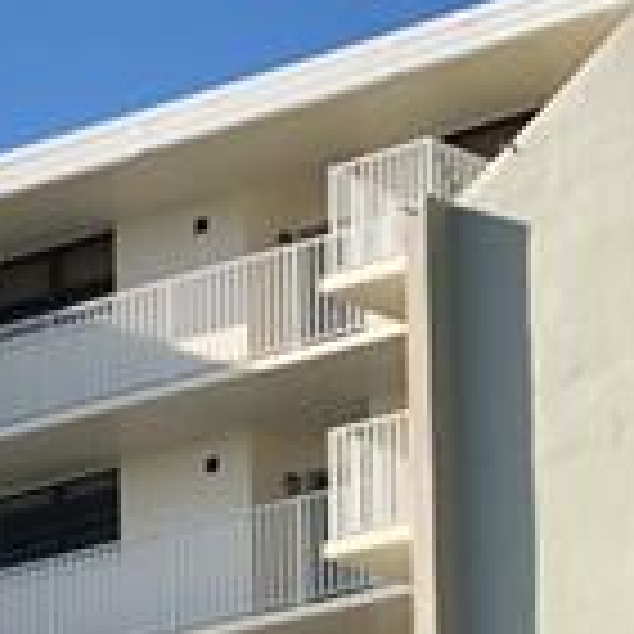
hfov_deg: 6.2
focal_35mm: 274
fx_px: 5678
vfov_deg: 6.3
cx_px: -634
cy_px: 935
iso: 20
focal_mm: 6.6
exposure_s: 1/361
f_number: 2.8
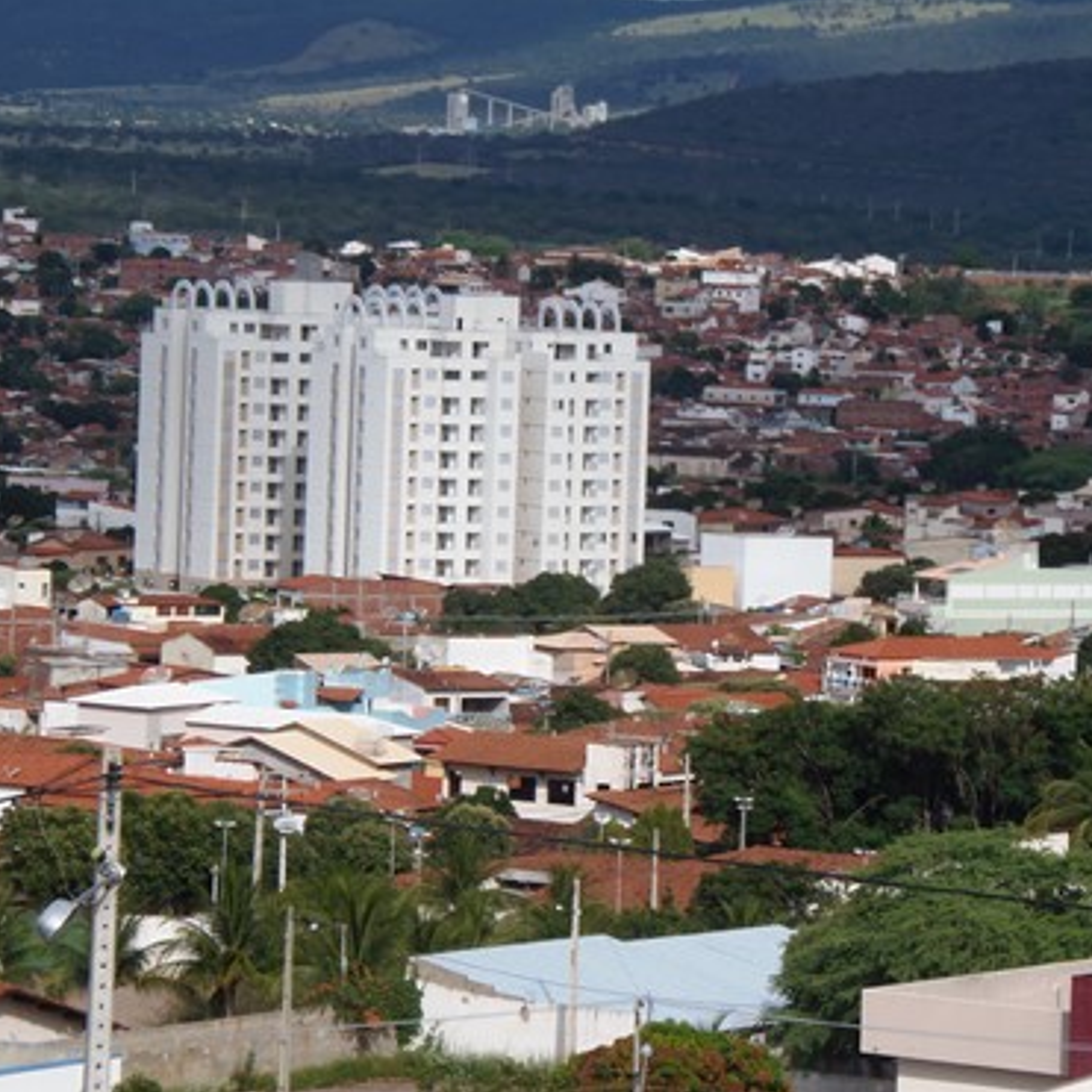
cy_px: 546
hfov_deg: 8.0
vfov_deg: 8.0
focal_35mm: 219
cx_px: 615
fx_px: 7816
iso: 64
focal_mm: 34
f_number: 4.9
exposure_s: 1/500
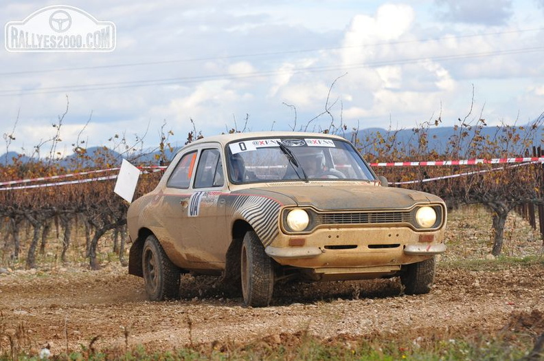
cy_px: 180
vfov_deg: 9.1
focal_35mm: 150
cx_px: 272
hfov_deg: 13.7
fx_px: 2263
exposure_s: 1/800
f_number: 9
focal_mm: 100
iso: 640
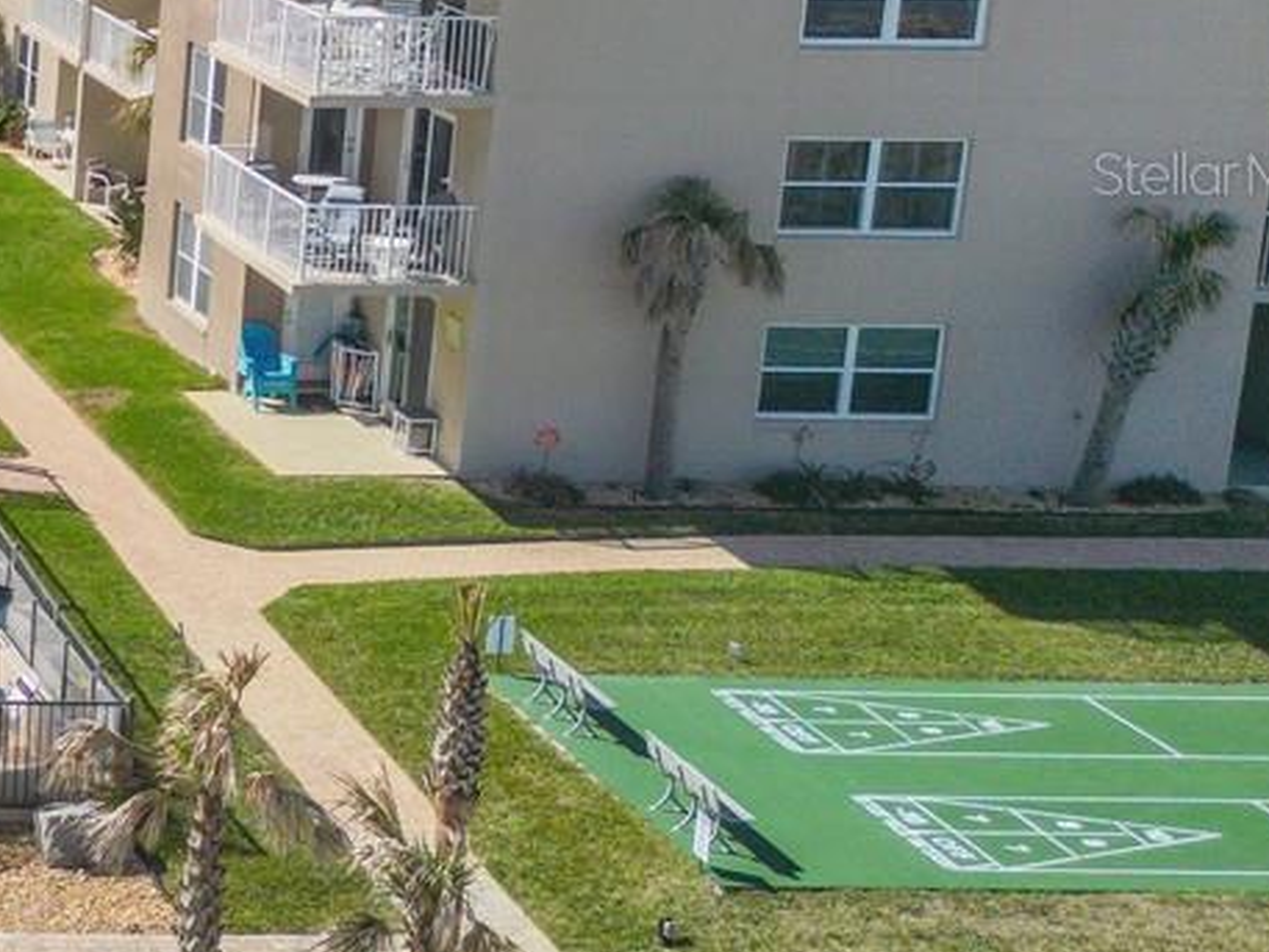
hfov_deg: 19.0
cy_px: 173
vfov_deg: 17.4
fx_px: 3080
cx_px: -866
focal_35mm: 84
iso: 100
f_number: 1.7
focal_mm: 6.72
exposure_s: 1/1500
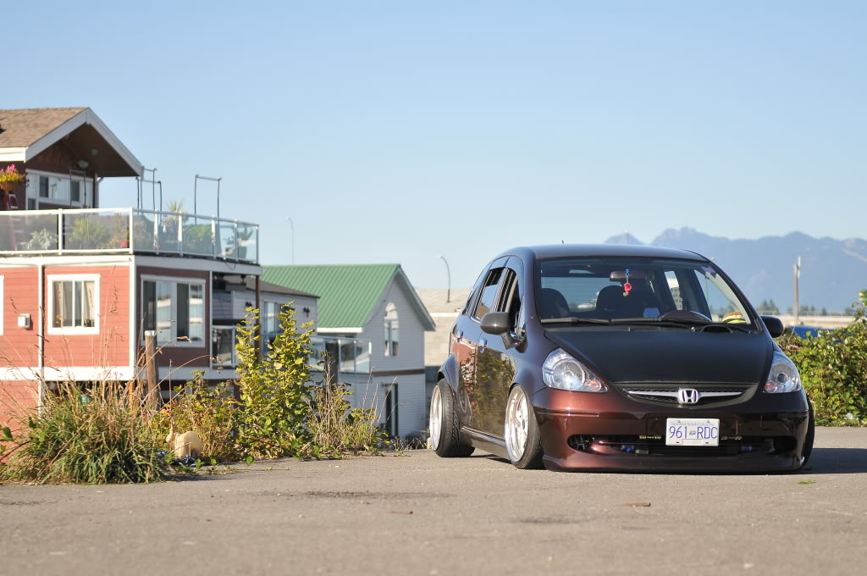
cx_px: 434
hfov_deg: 19.5
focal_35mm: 105
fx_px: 2526
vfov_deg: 13.0
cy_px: 288
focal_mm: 70
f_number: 2.8
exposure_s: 1/4000
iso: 400
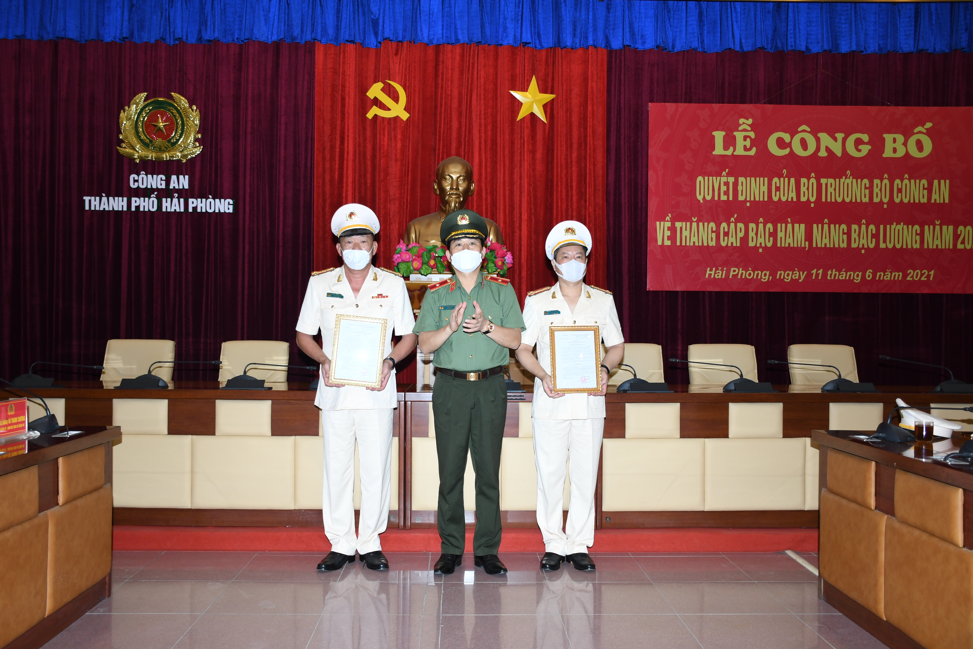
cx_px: 486
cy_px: 324
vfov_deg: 38.4
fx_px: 932
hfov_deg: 55.1
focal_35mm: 34
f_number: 3.8
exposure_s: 1/200
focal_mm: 23
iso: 500
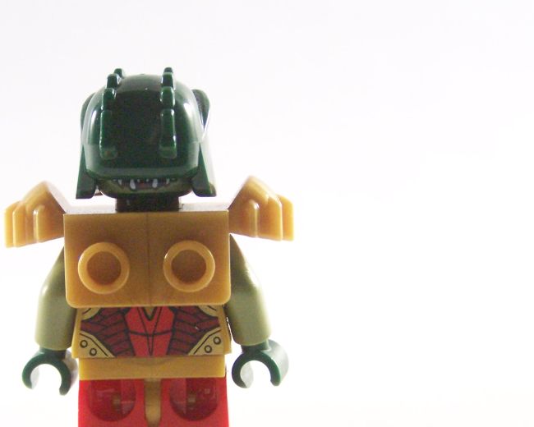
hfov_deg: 15.2
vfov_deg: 12.2
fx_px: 1991
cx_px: 157
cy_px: 282
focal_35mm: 126
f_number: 3.2
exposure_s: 1/60
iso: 400
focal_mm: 13.7
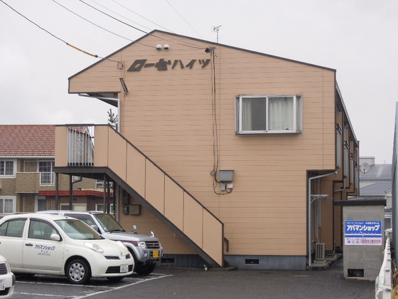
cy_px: 150
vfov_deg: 17.4
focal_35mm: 85
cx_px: 199
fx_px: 977
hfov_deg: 23.0
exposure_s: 1/100
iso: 220
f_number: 5
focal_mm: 15.2
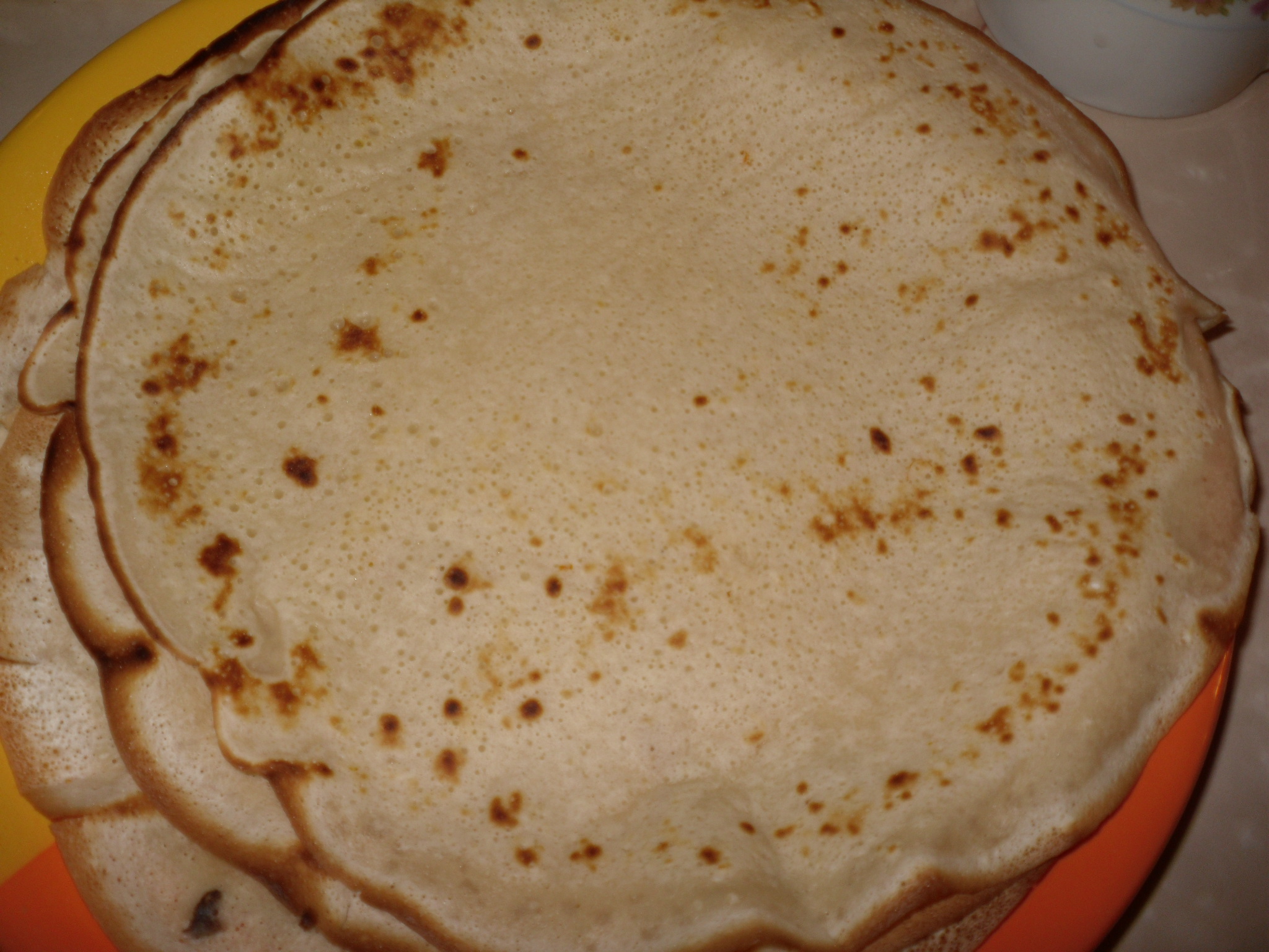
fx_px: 1283
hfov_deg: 52.6
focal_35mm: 35
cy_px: 476
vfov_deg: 40.7
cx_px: 634
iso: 80
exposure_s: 1/45
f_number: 3
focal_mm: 6.3
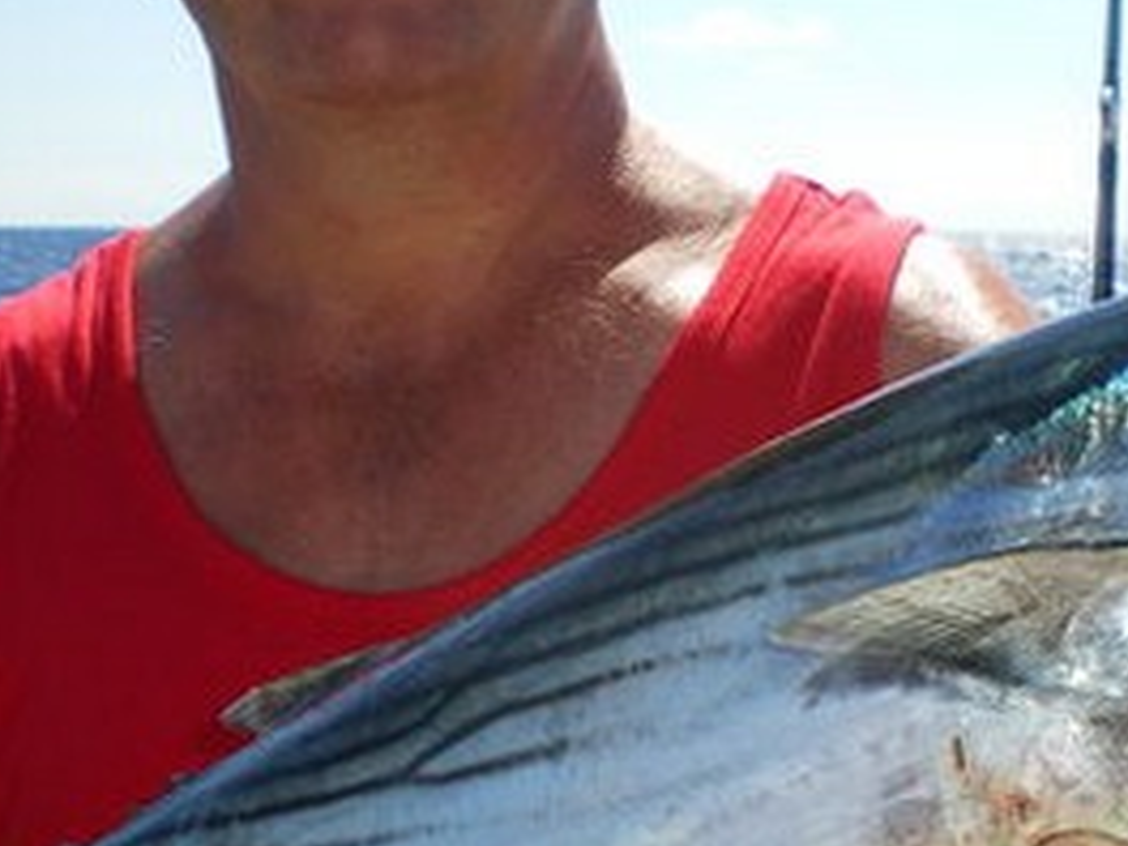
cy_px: 436
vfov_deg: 17.2
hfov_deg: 22.6
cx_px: 799
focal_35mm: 86
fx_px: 2802
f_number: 4.6
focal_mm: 6.3
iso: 50
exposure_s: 1/500
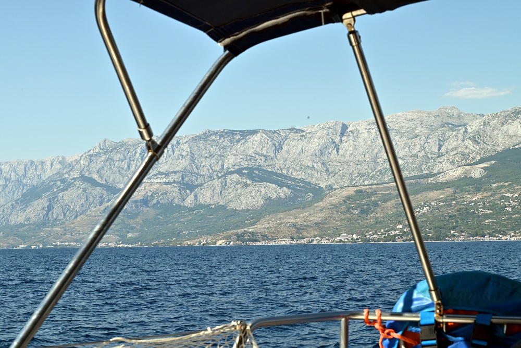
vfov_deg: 19.5
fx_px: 1013
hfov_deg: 28.8
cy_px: 174
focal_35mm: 70
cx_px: 260
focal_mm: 70
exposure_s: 1/125
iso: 100
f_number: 16
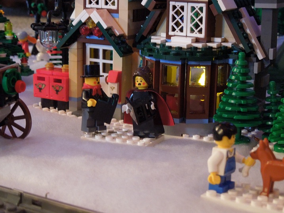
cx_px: 142
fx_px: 566
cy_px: 106
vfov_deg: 21.3
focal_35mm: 69
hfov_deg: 28.2
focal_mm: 12.5
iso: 800
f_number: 4.4
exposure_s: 1/2.5
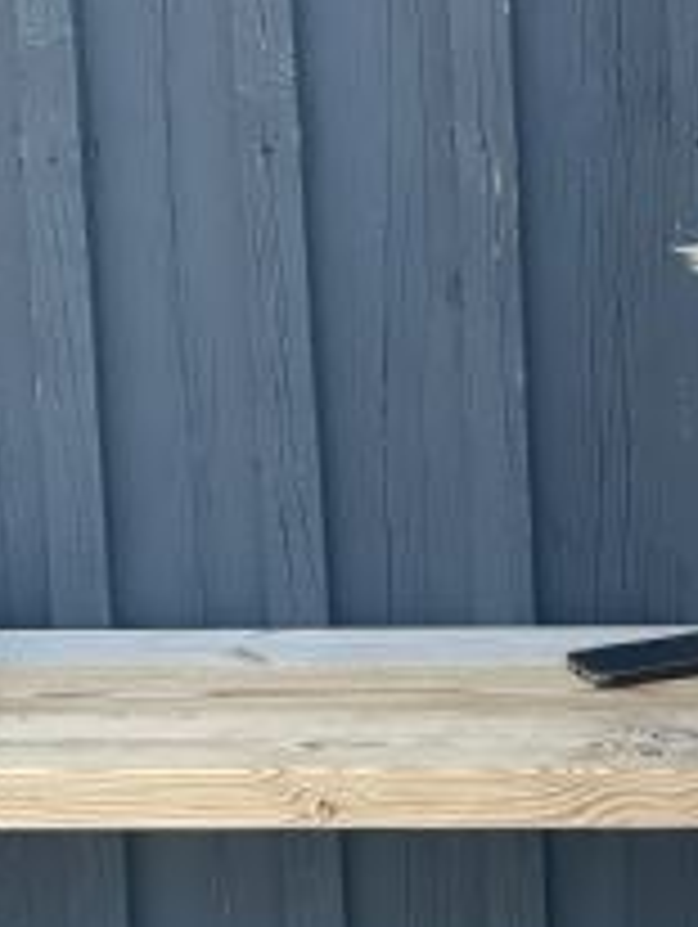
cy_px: 680
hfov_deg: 7.9
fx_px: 4990
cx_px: 1004
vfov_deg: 10.6
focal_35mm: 186
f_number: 2.2
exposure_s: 1/121
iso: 64
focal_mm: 7.5
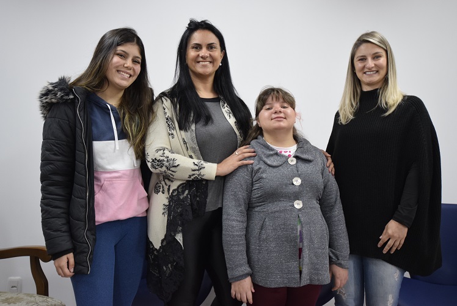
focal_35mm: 33
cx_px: 228
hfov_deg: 57.2
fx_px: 419
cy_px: 153
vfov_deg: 40.0
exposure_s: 1/60
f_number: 4.5
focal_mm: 22
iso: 1250
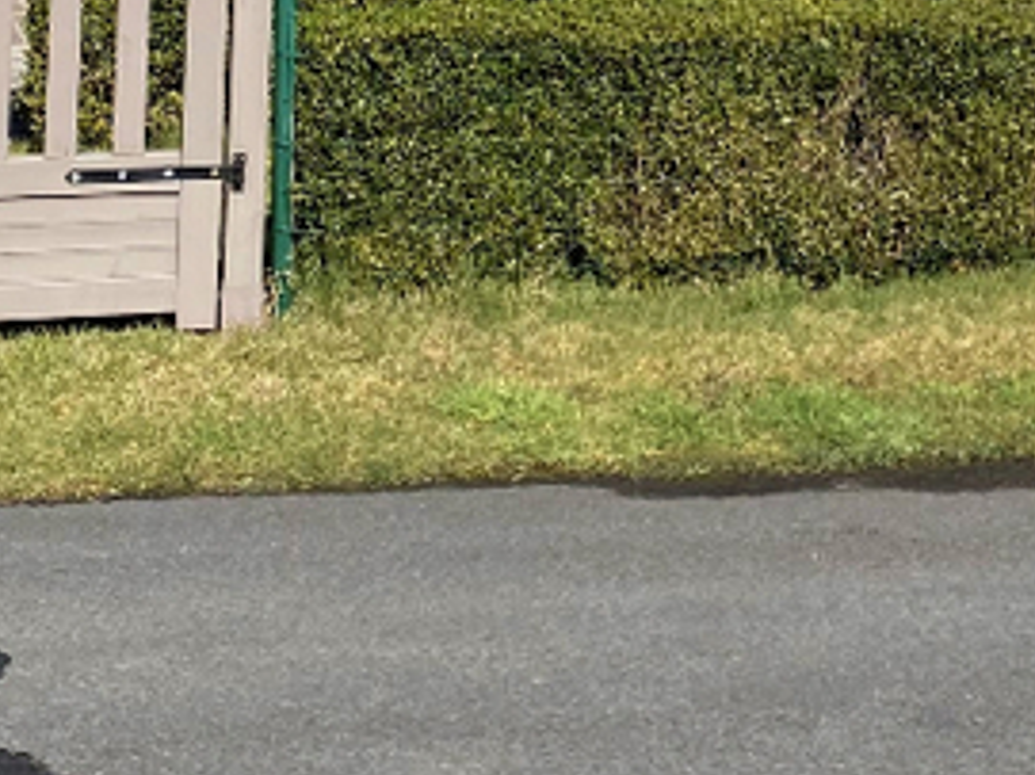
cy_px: -393
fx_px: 3437
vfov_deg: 12.3
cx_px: 829
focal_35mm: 115
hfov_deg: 17.0
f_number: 1.8
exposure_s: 1/5495
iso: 32
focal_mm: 4.25
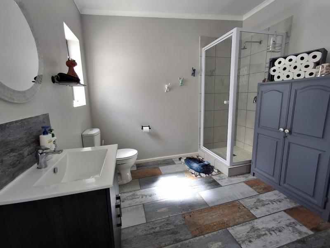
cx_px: 165
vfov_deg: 78.1
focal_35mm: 16
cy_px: 124
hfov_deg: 94.5
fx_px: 153
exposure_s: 1/102
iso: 40
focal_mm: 1.64
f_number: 2.2
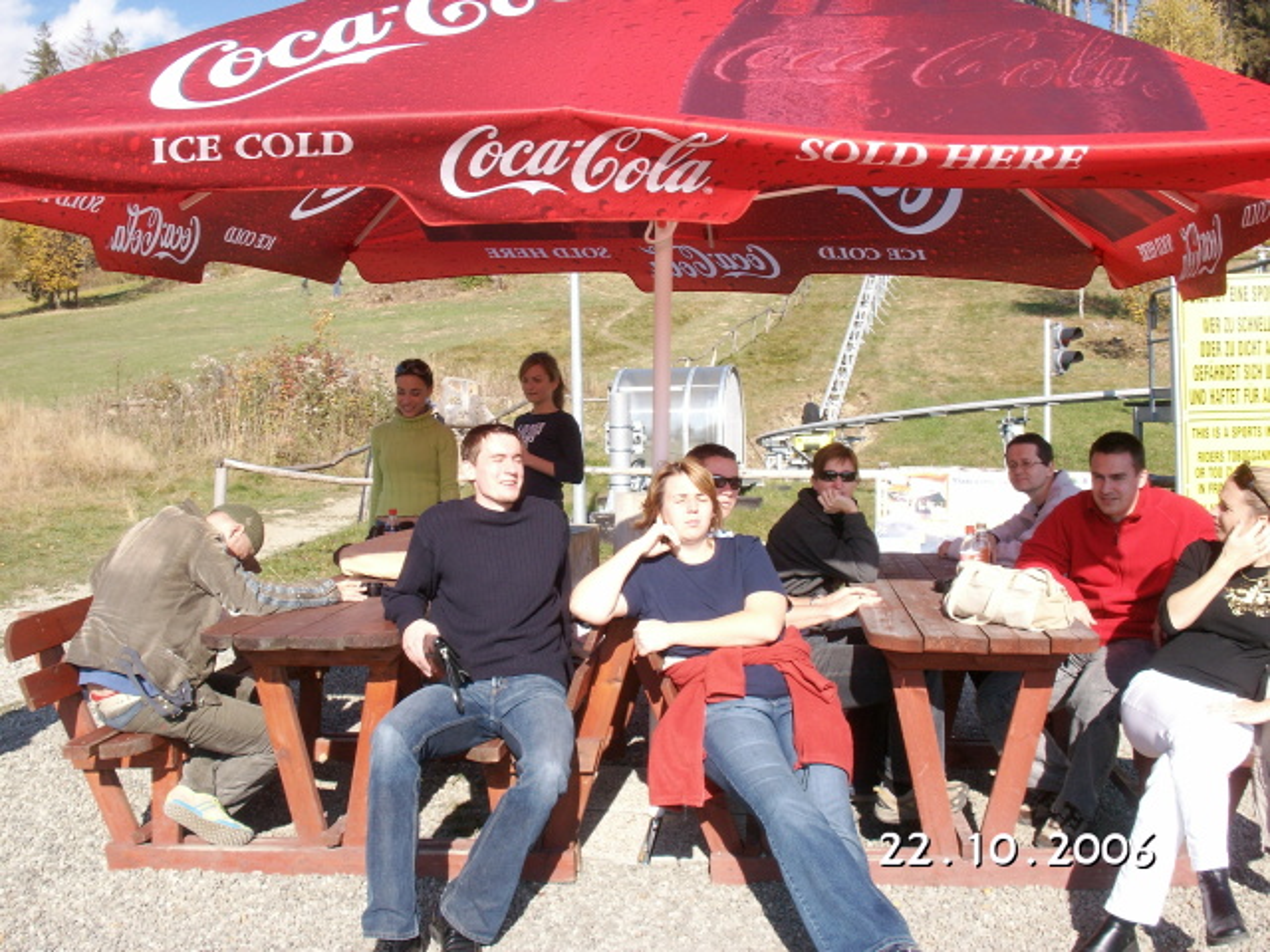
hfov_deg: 50.1
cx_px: 635
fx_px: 1357
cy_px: 476
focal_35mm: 37
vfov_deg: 38.7
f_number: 7.1
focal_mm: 7.7
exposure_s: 1/160
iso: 50
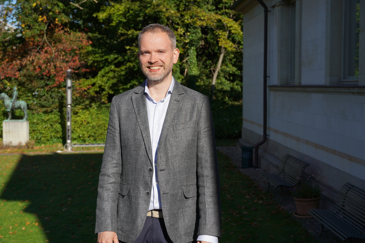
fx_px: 634
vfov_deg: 21.7
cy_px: 123
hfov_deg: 32.1
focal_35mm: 63
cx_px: 183
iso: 100
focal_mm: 41
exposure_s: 1/500
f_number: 5.6
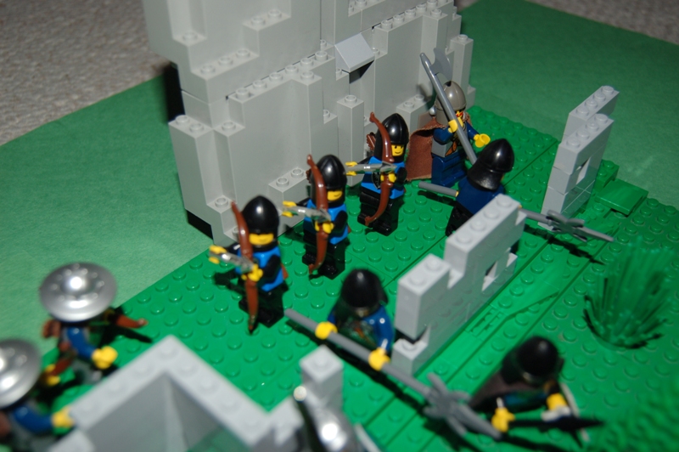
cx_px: 340
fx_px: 678
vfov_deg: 36.8
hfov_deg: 53.2
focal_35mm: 36
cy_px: 226
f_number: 4
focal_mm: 24
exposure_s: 1/60
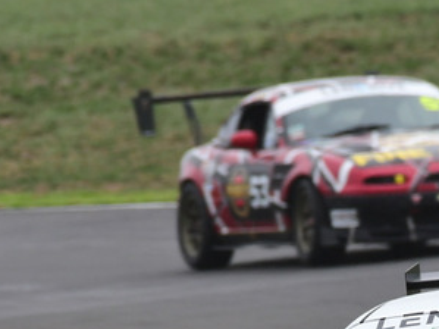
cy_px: 367
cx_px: 429
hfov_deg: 1.0
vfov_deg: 0.8
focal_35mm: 1933
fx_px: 24504
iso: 640
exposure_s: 1/640
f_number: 10
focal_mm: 500
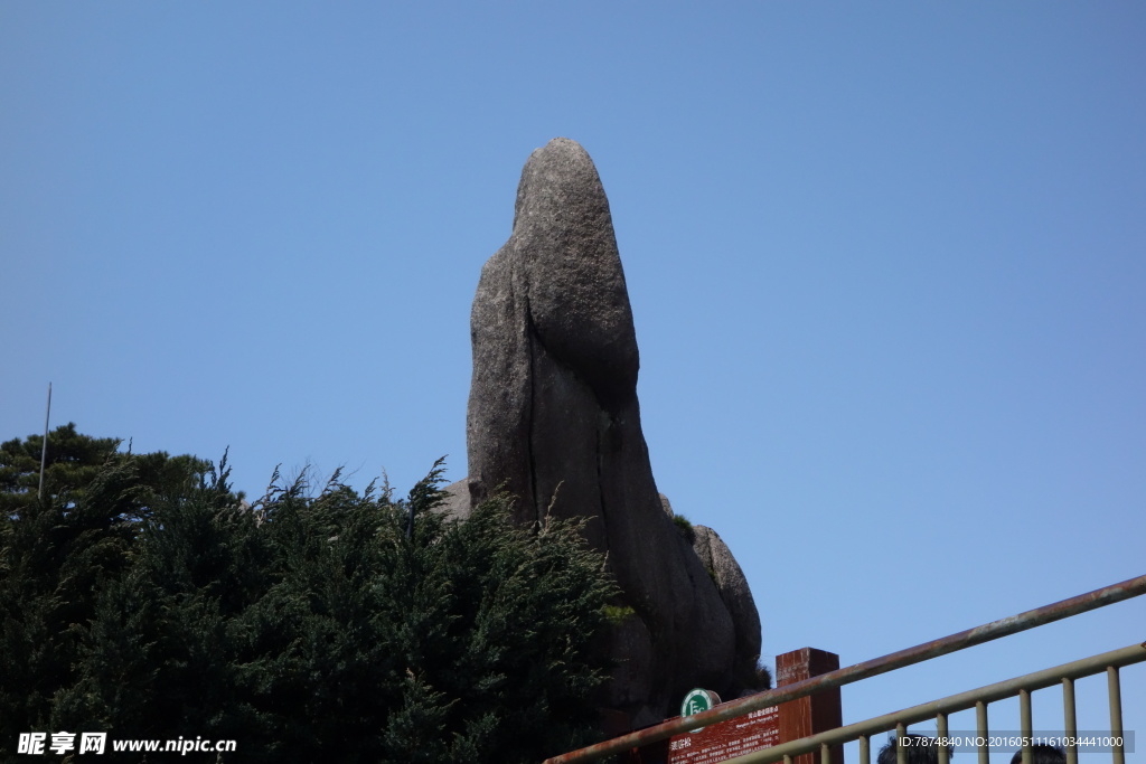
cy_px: 382
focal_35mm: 85
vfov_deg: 16.1
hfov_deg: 23.9
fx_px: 2706
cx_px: 573
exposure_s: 1/1600
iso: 800
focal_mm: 31.48
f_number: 10
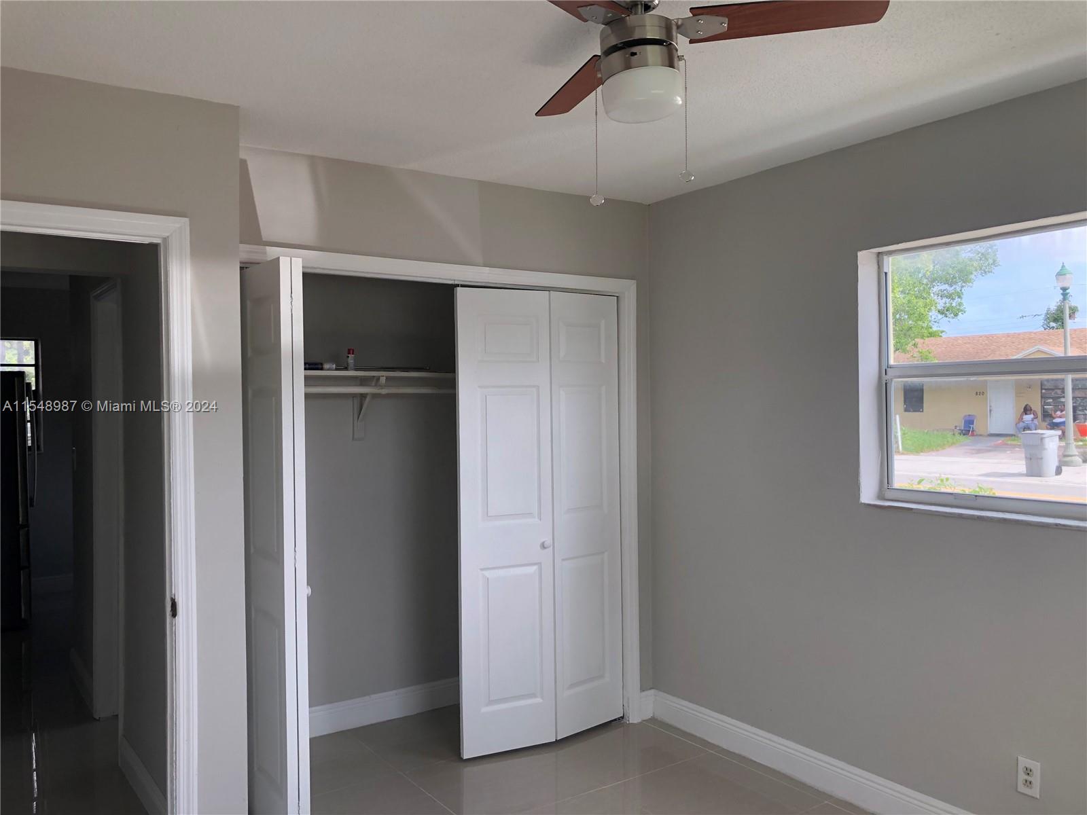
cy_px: 408
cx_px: 544
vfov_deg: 49.7
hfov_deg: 63.4
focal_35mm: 28
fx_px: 879
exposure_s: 1/276
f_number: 1.8
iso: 20
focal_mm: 3.99
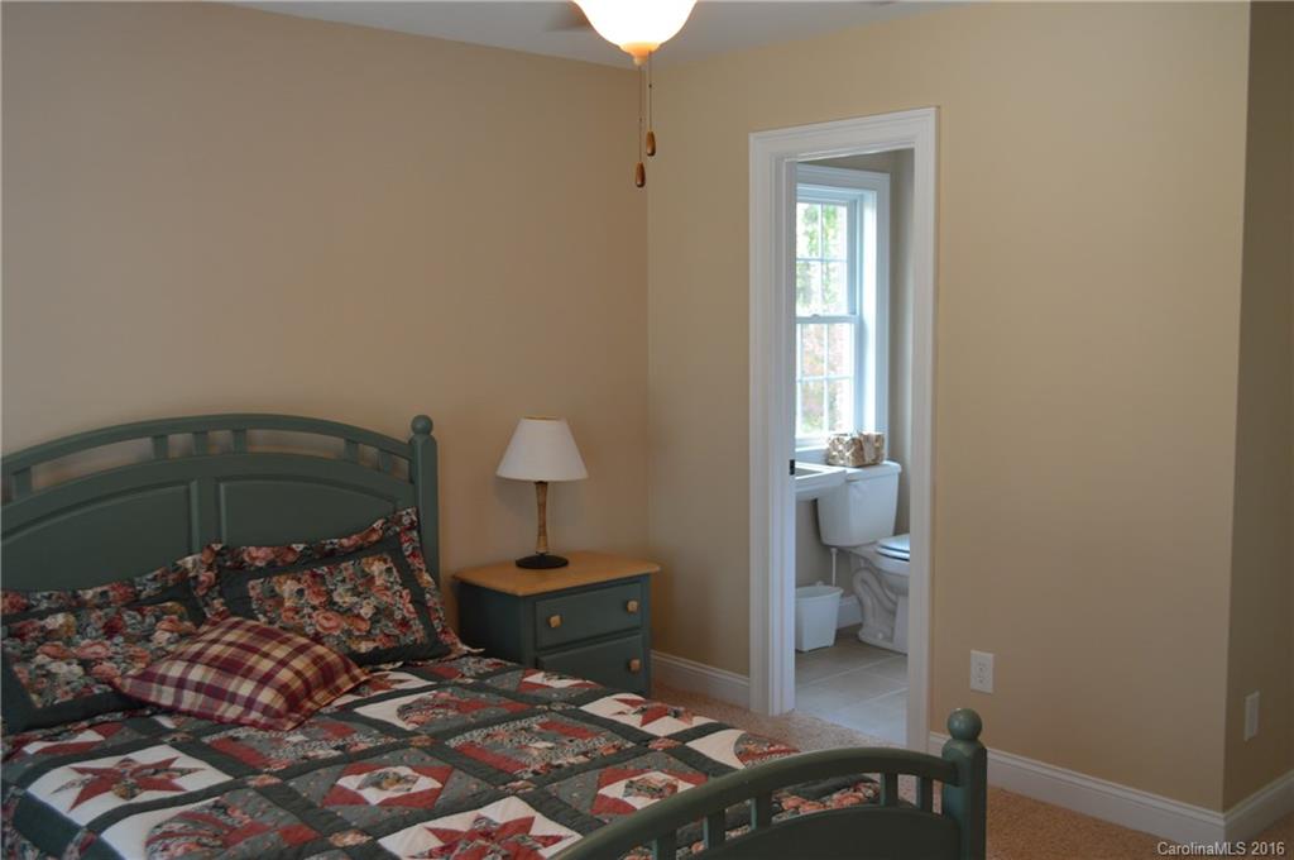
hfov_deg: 53.2
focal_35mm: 36
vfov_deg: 36.8
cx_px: 647
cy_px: 430
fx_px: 1292
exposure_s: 1/25
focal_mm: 24
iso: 400
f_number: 4
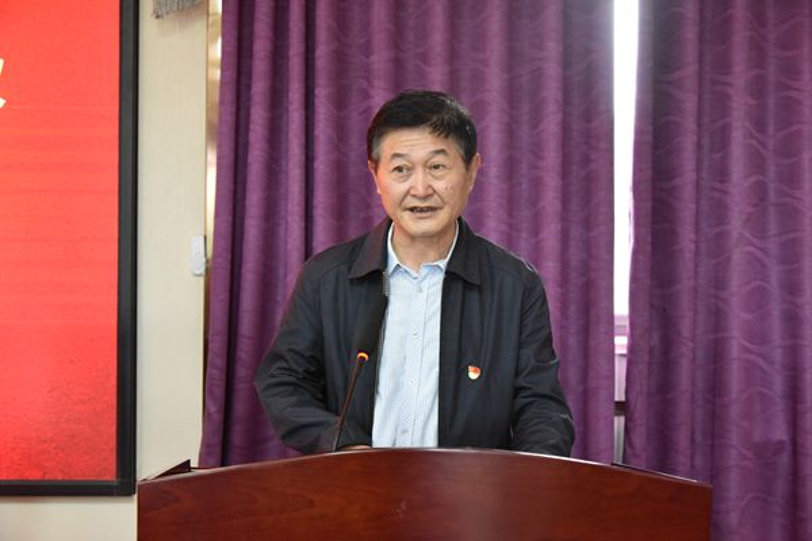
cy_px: 270
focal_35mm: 55
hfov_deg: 36.2
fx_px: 1240
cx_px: 406
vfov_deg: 24.6
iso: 6400
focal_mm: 55
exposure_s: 1/125
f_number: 5.6
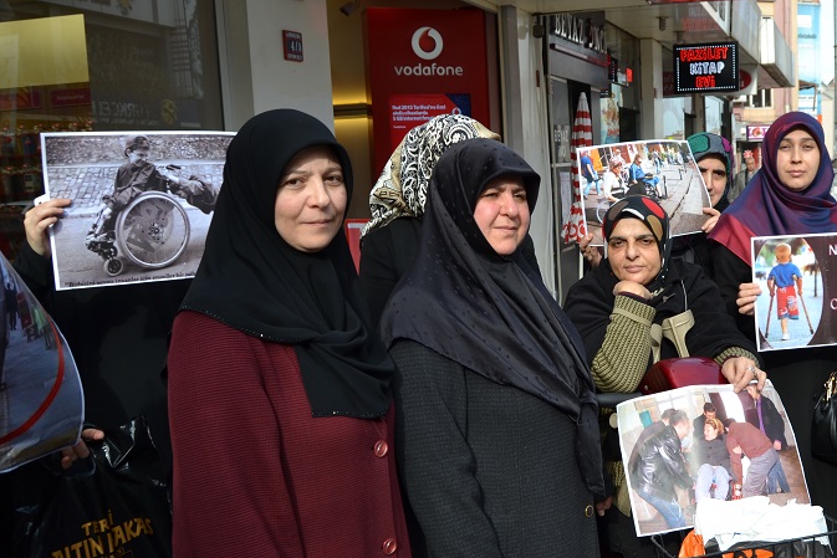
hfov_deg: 50.7
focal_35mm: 37
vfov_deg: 35.9
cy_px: 322
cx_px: 572
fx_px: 860
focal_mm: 18
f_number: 5.6
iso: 100
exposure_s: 1/125
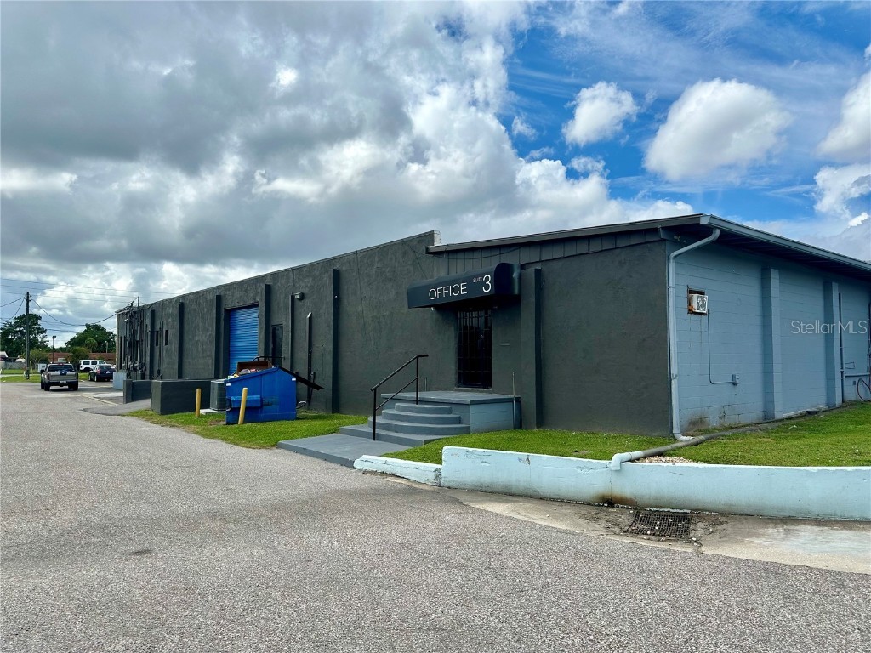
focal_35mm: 24
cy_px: 326
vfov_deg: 56.8
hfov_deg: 71.6
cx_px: 436
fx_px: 604
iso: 80
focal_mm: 6.86
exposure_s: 1/7042
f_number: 1.78
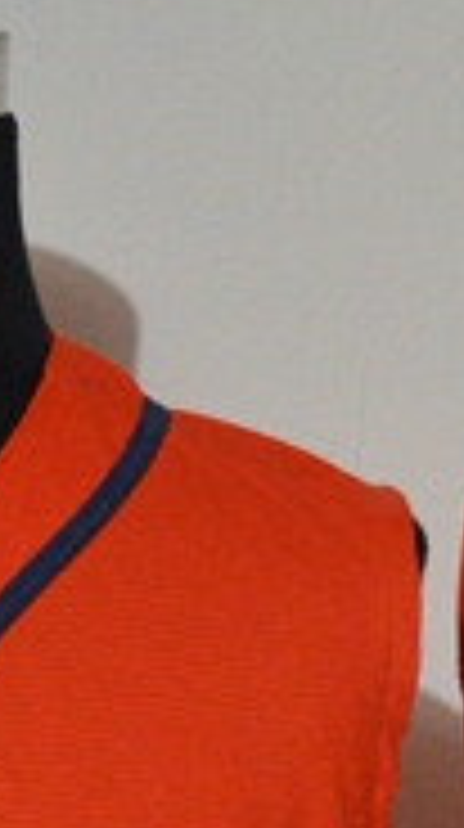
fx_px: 7793
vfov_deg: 6.0
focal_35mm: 355
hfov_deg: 3.4
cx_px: 401
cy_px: 1156
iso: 4000
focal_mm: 52
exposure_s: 1/20
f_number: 4.8
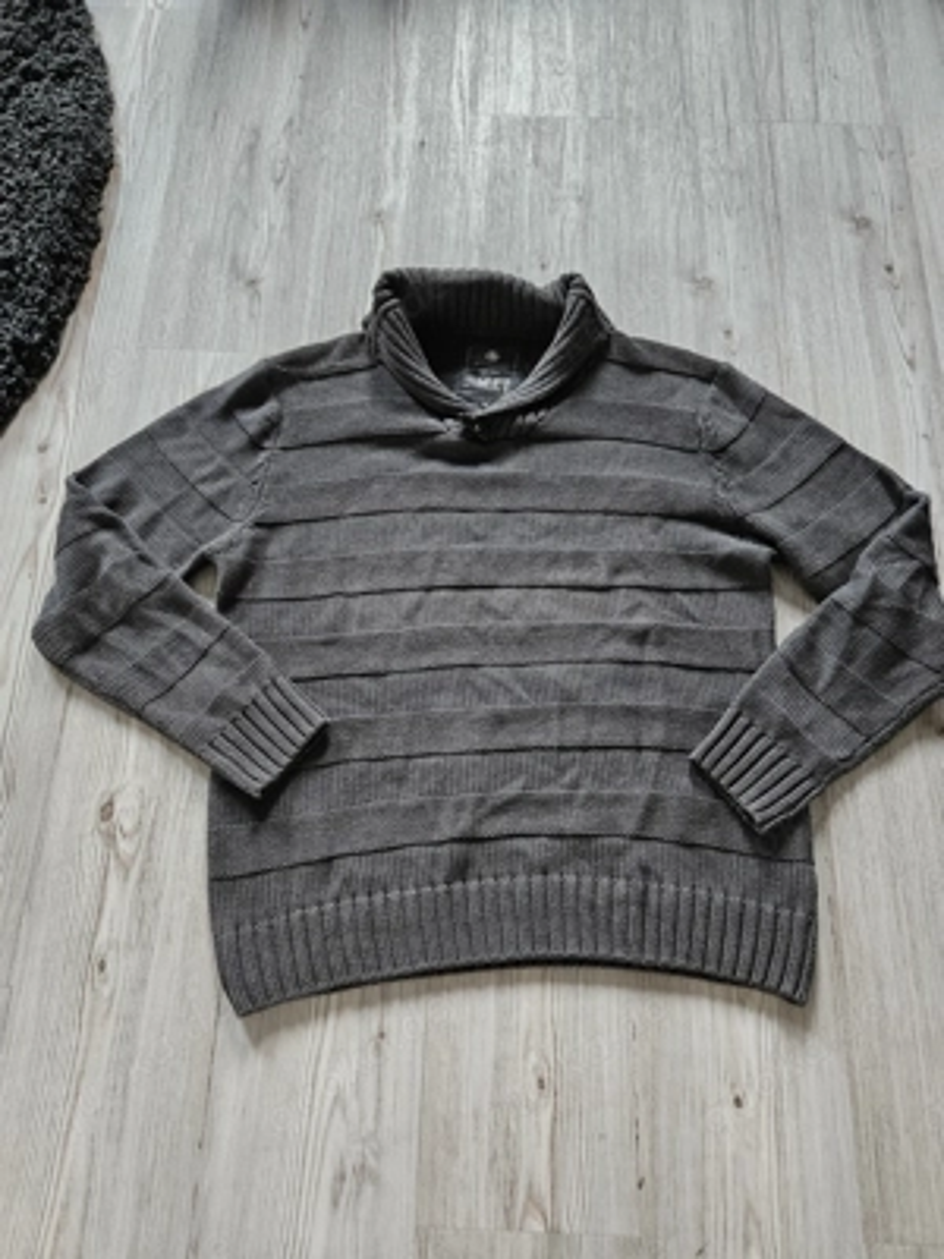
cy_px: 630
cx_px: 472
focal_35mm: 23
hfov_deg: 58.9
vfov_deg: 73.9
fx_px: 836
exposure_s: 1/50.3
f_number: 1.8
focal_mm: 5.4
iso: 800
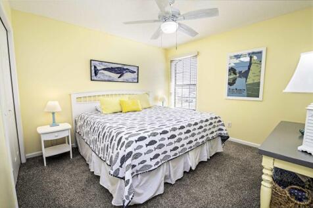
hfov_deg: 100.4
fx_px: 130
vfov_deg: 77.3
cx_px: 156
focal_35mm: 15
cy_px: 104
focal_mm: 15
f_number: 7.1
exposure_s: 1/200
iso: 320
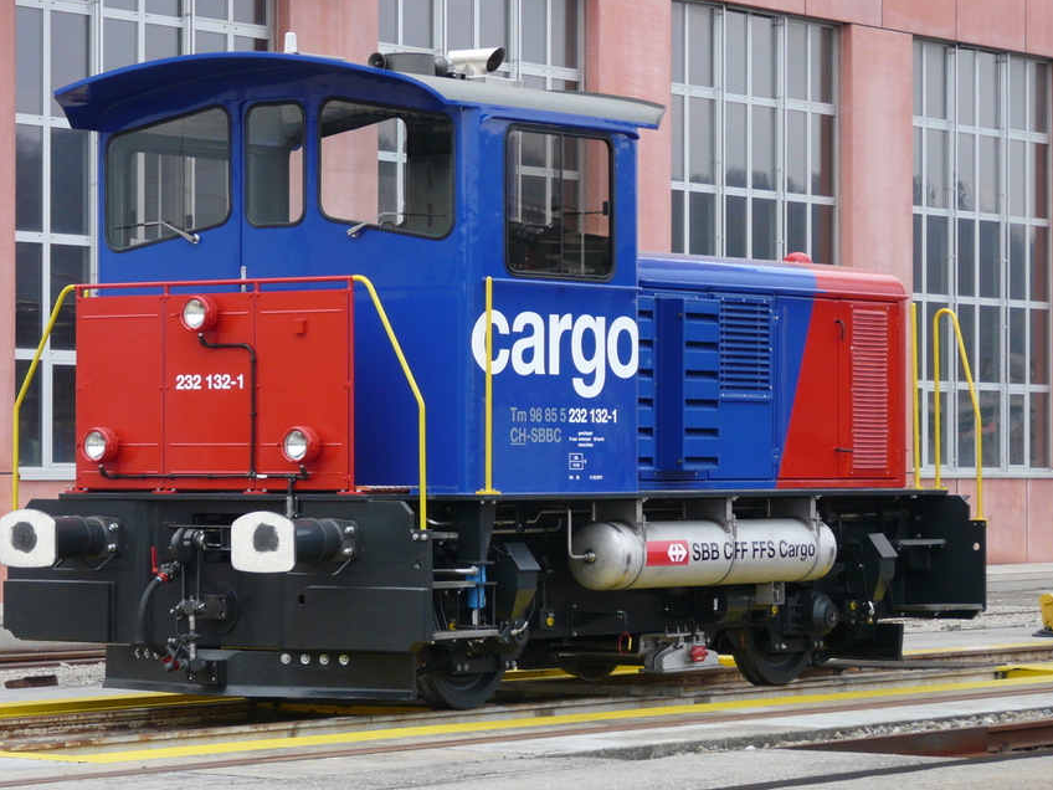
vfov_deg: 11.2
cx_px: 451
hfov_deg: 14.9
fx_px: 4015
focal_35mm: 132
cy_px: 401
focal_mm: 18.3
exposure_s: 1/60
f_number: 3.6
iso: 125
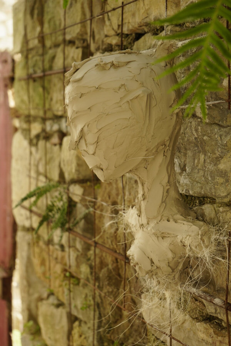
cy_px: 173
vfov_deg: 28.8
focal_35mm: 70
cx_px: 116
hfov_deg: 19.5
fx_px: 674
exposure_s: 1/100
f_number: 5.6
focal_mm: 70
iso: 400
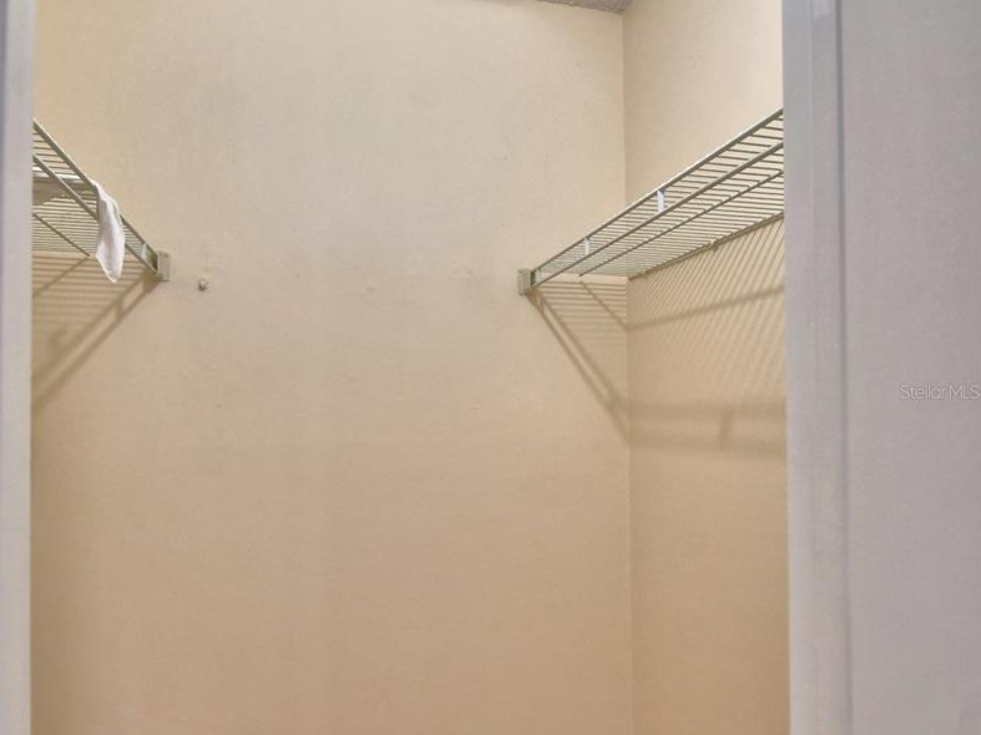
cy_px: 391
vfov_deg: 61.0
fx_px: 623
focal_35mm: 22
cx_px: 485
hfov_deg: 76.4
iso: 400
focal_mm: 10
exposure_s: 1/60
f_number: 4.5
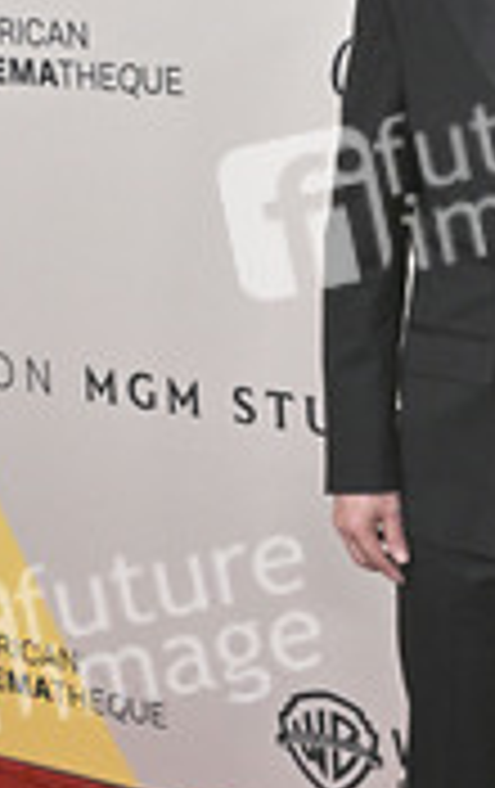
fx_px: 1849
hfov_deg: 14.8
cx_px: 580
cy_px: 419
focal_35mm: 86
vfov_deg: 24.0
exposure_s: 1/320
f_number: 6.3
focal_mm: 37
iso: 2000
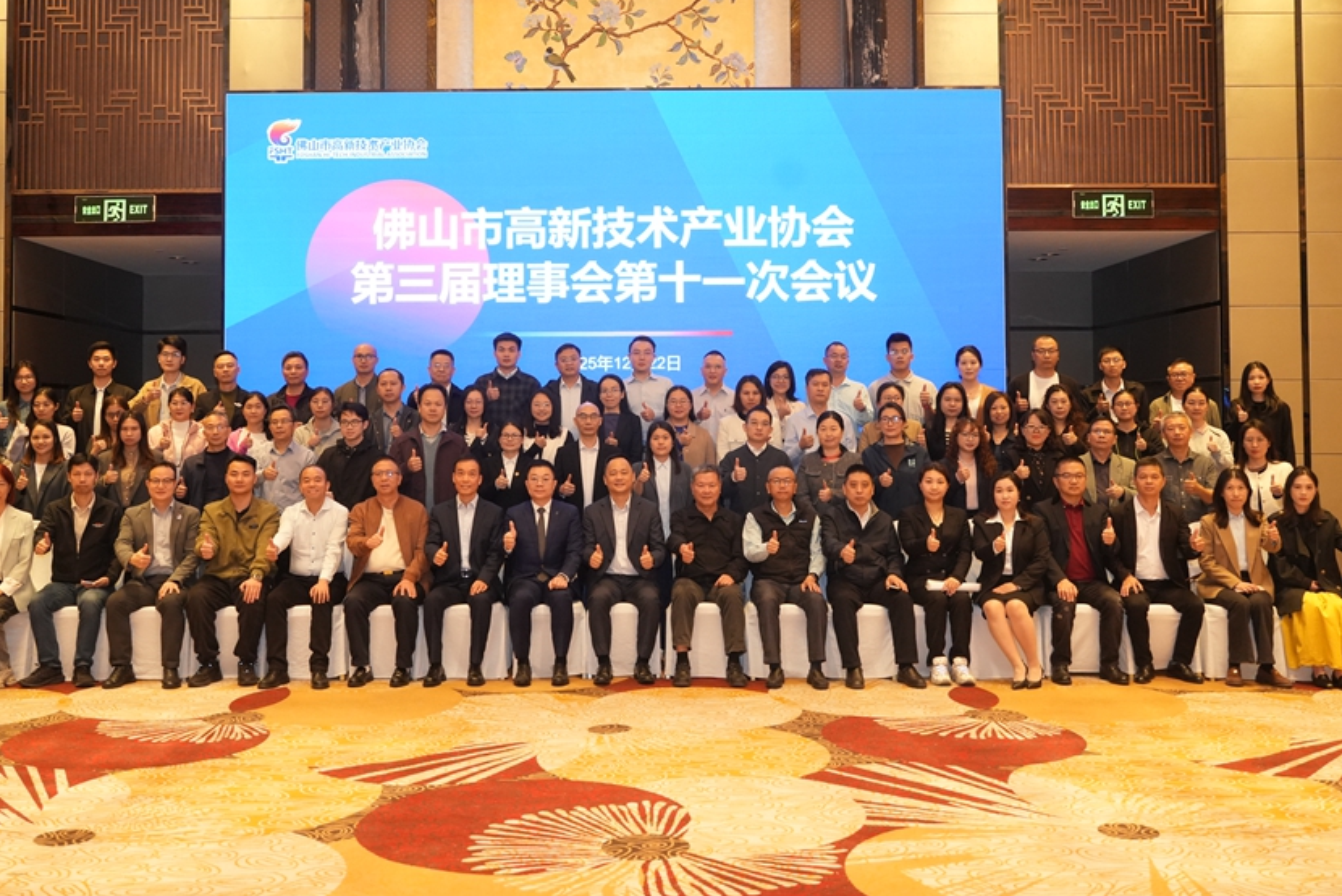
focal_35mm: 37
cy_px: 382
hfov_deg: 51.8
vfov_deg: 35.9
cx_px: 622
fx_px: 1380
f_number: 4.5
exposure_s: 1/125
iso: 3200
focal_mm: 30
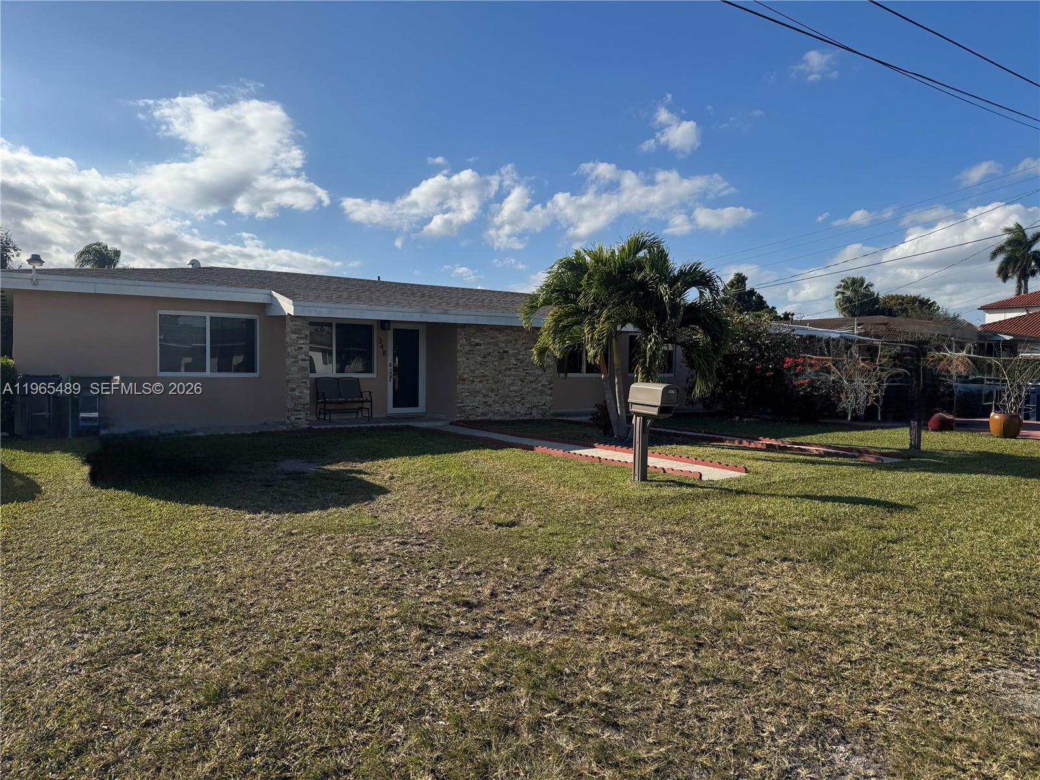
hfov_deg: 71.6
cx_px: 520
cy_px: 390
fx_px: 721
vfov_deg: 56.8
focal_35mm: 24
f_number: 1.78
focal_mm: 6.76
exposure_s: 1/5348
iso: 80
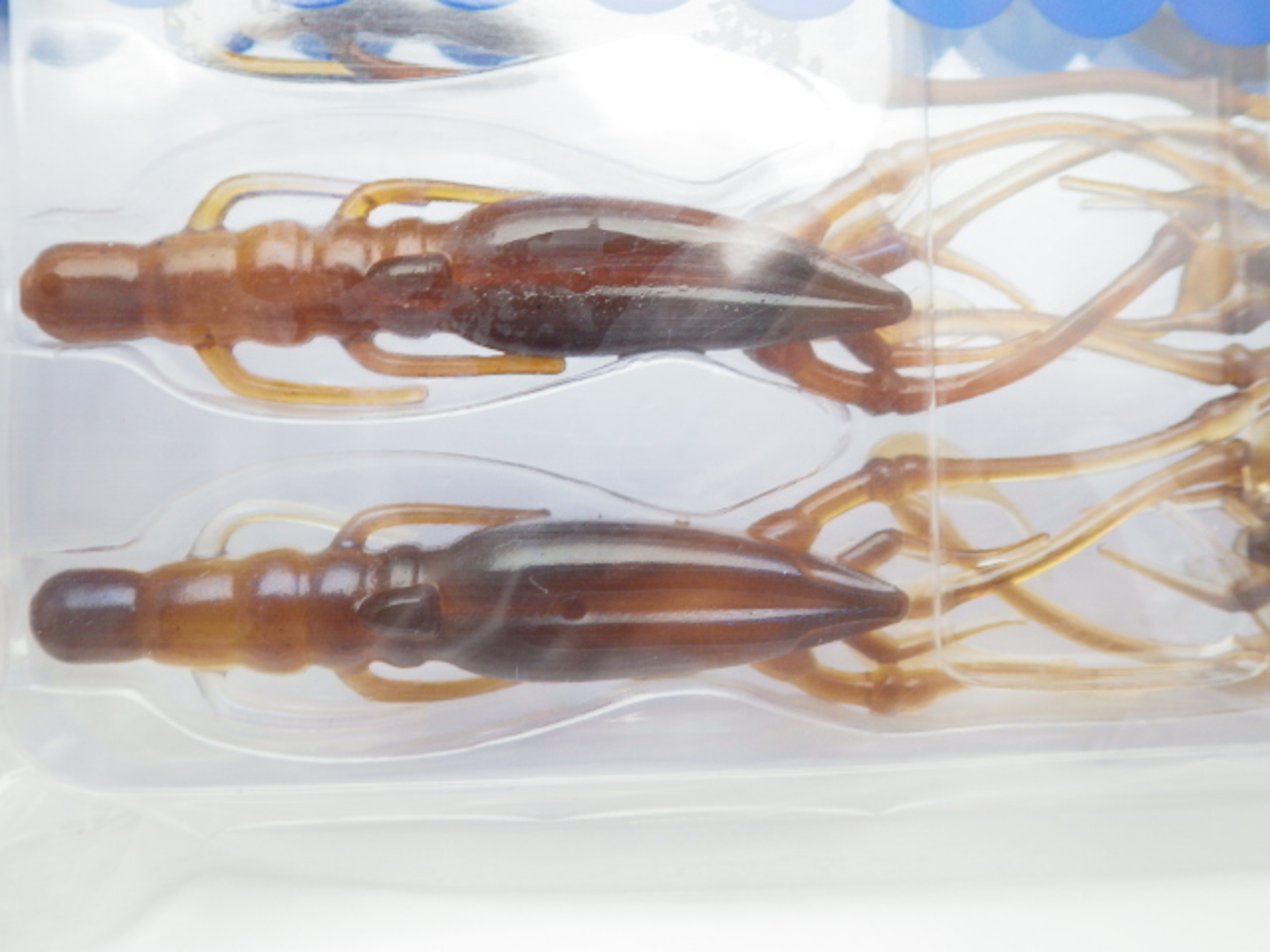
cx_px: 635
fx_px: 1137
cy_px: 476
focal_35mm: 31
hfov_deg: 58.4
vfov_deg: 45.4
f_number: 2.3
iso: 320
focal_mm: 5.5
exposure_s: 1/45
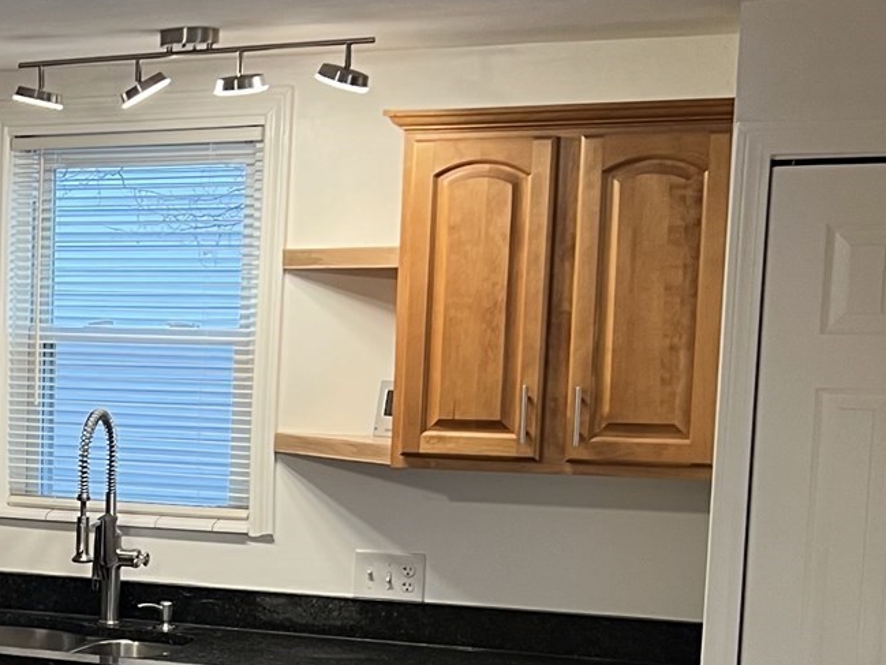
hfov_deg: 22.2
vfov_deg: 17.7
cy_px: 629
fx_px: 2099
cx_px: -149
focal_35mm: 82
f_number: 1.5
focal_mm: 5.7
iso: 125
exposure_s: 1/60
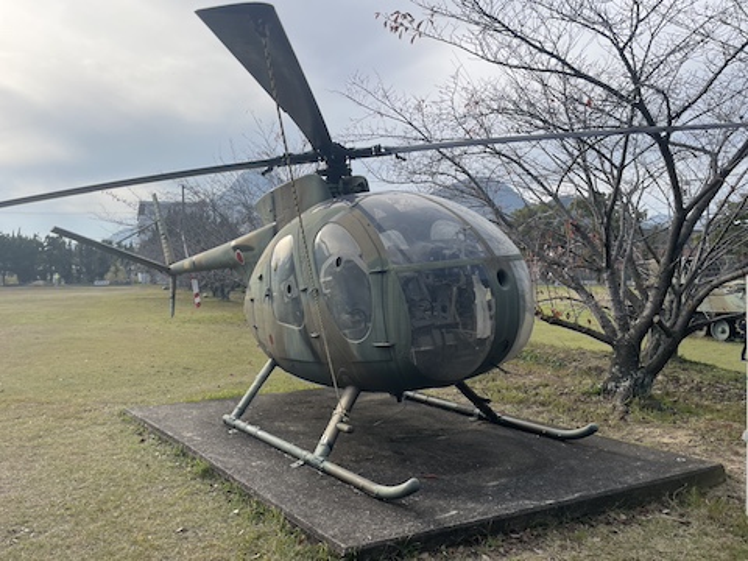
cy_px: 280
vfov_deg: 53.1
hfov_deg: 67.3
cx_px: 374
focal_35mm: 26
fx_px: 562
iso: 32
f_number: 1.6
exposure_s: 1/1949
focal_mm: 4.2
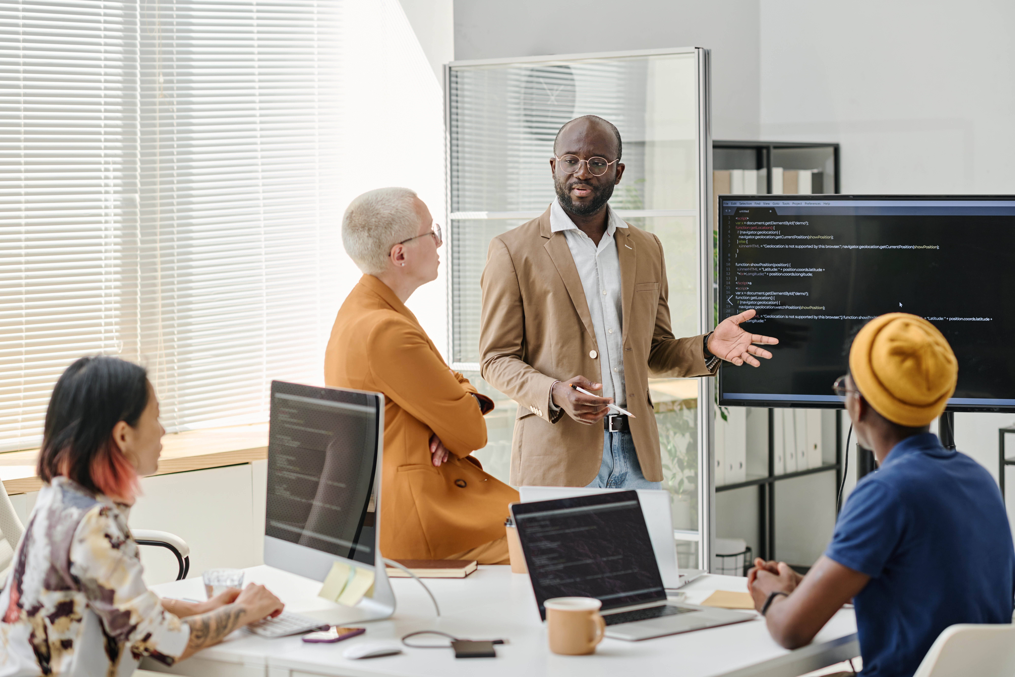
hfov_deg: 23.9
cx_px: 508
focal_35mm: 85
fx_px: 2396
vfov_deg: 16.1
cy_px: 338
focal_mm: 85
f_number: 3.2
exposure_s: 1/160
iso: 100
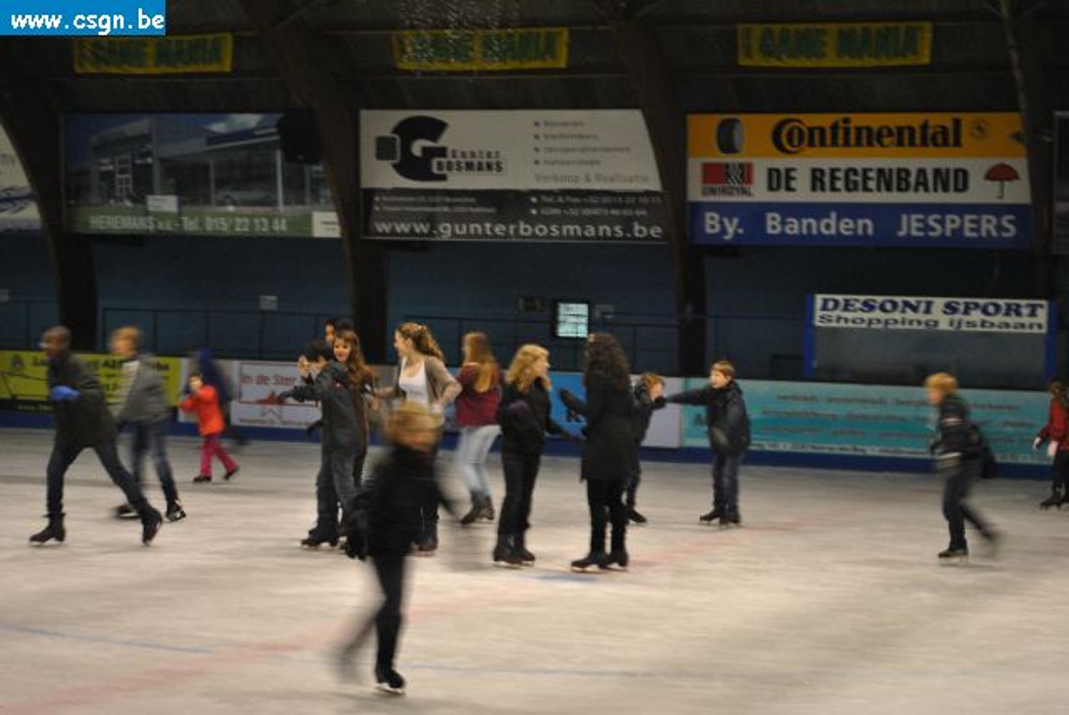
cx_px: 534
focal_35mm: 82
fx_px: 2452
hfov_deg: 24.6
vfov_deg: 16.6
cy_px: 358
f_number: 5.6
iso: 800
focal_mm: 55
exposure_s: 1/15
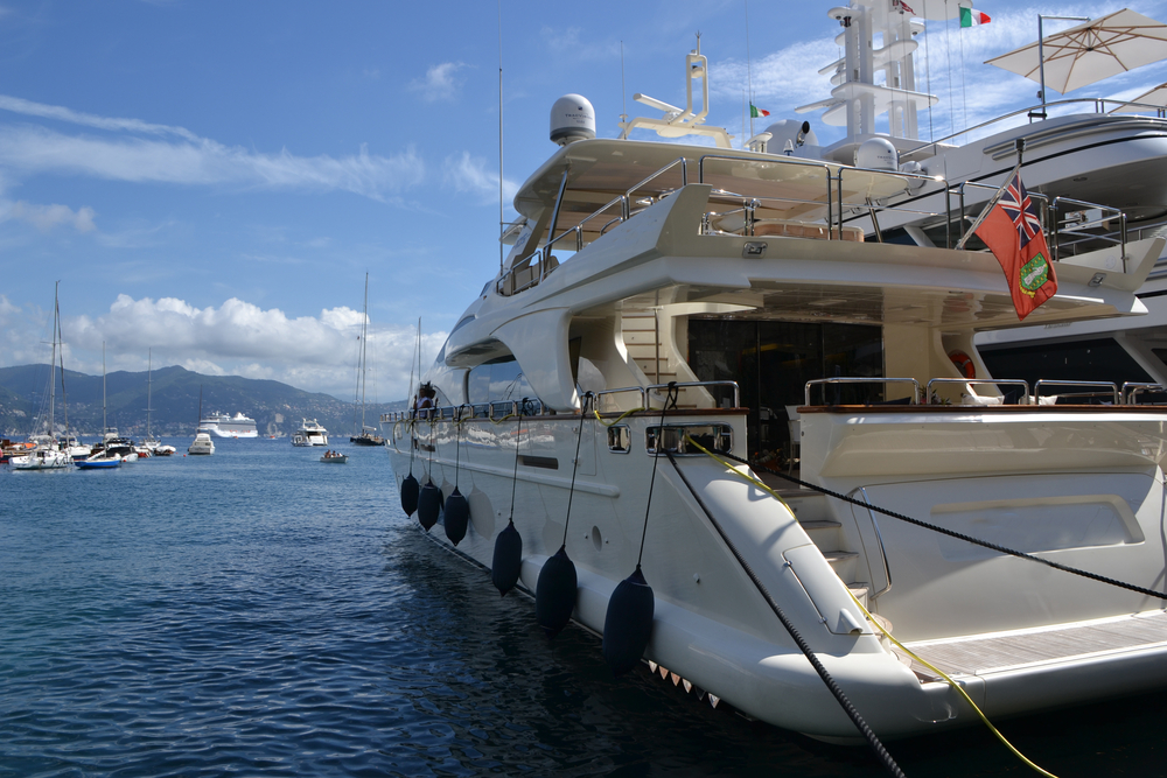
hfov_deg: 67.4
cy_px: 389
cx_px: 584
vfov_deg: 47.9
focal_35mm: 27
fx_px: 875
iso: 100
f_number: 9
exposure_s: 1/320
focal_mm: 18
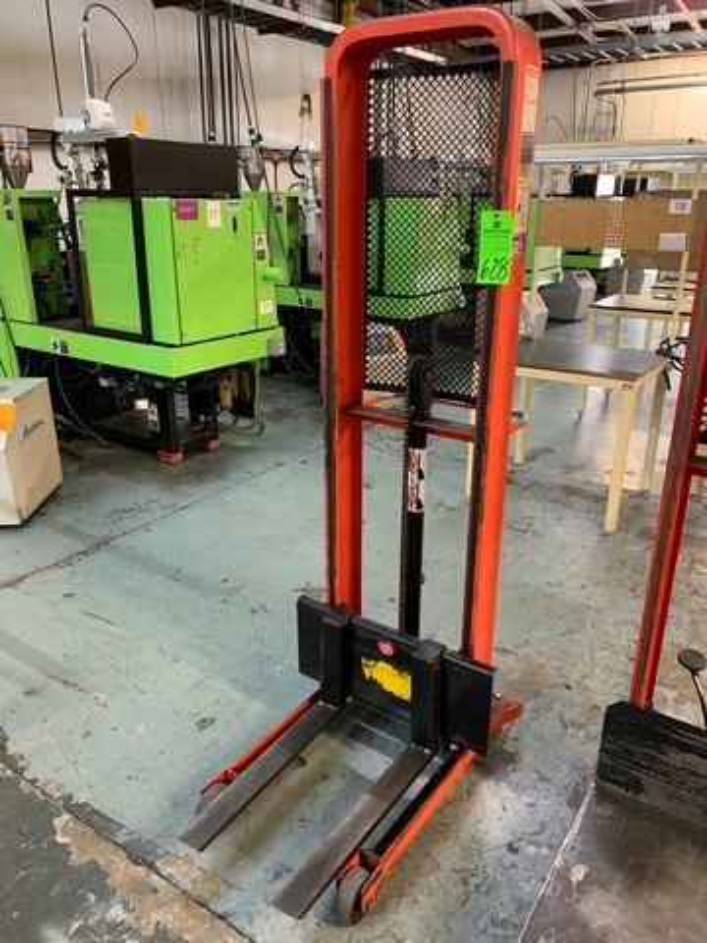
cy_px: 472
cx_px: 354
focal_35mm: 26
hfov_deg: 53.1
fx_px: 708
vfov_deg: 67.3
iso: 250
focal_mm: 4.25
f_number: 1.8
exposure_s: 1/40
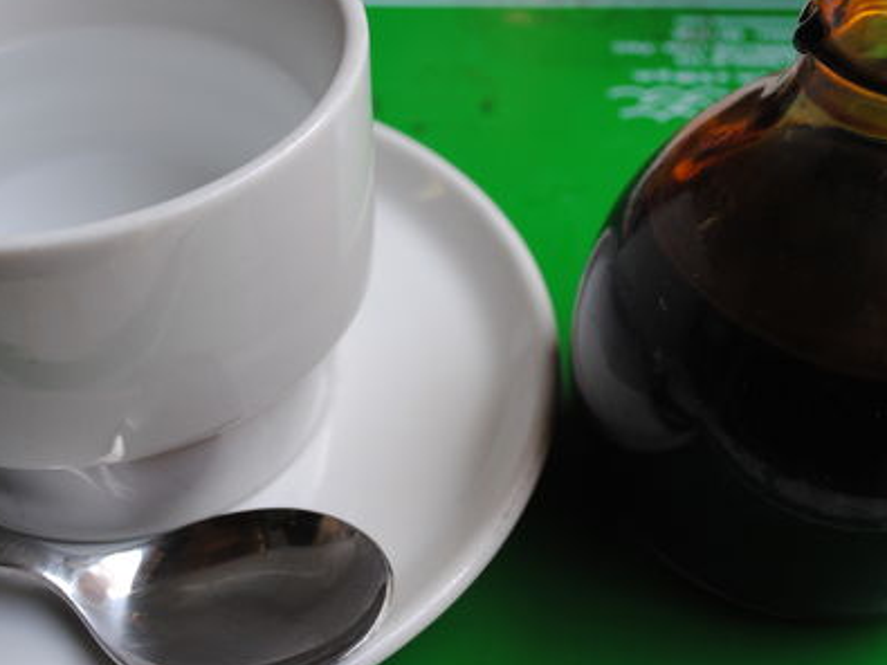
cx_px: 395
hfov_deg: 33.8
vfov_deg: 25.6
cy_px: 259
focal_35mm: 57
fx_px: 1460
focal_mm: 24
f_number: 5.6
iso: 200
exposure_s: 1/100
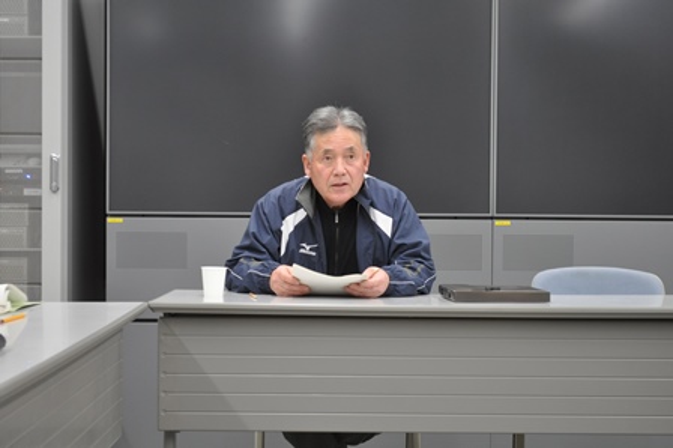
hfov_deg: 24.6
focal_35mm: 82
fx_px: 1541
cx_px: 336
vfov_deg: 16.5
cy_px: 224
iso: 800
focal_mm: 55
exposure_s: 1/50
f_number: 5.6
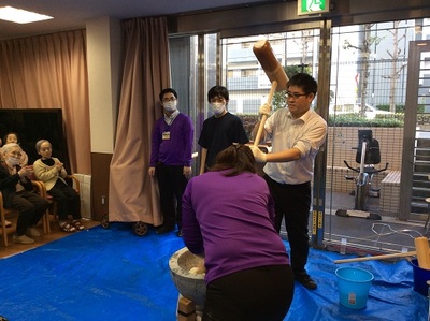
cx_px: 215
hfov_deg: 56.9
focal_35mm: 32
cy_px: 160
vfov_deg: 44.1
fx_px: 397
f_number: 2.4
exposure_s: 1/30
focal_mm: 3.3
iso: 32
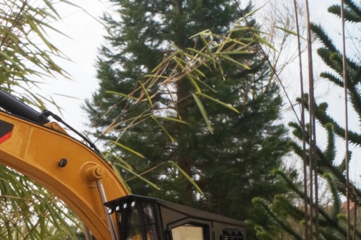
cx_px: 11
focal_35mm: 70
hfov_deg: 27.4
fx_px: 701
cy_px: 245
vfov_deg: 18.9
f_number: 22
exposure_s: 1/60
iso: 800
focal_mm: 22
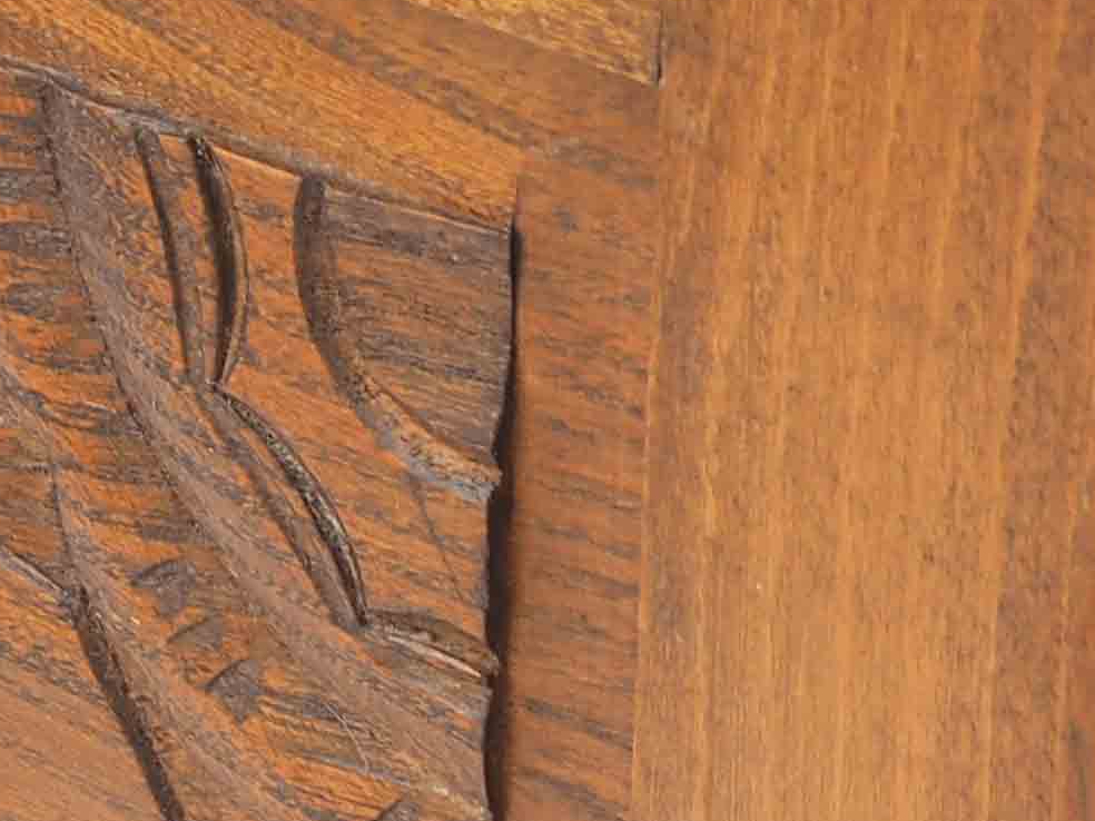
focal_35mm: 253
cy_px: 588
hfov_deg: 7.7
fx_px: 8003
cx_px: -481
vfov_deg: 5.9
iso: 200
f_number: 7.1
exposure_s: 1/160
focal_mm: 27
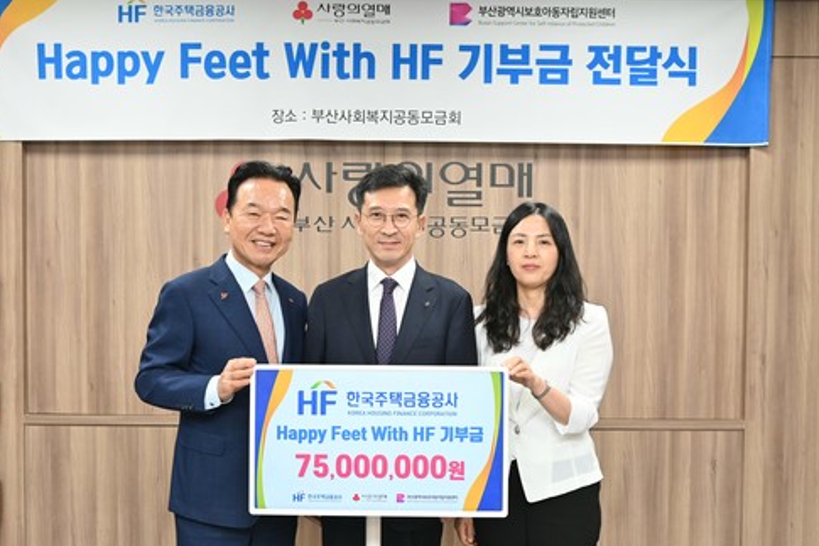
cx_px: 377
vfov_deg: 28.6
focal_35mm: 47
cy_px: 310
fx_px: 1069
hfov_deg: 41.9
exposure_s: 1/161
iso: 2000
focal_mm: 38
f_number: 5
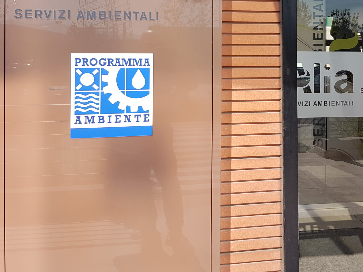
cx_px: 265
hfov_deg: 40.3
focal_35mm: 46
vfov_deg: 30.5
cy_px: 45
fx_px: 482
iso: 40
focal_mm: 4.2
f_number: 1.7
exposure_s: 1/1632
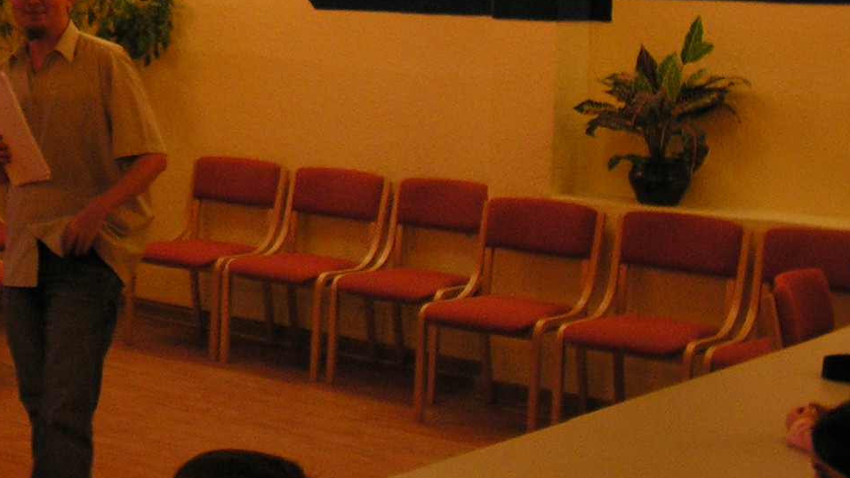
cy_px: -49
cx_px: 4
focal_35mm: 84
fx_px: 1893
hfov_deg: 24.2
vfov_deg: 14.1
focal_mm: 6
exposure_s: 1/40
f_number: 3.2
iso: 125
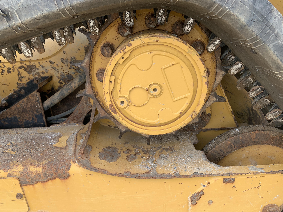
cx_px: 142
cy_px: 106
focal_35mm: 26
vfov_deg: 53.1
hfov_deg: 67.3
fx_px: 213
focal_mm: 4.25
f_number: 1.8
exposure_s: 1/275
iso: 25
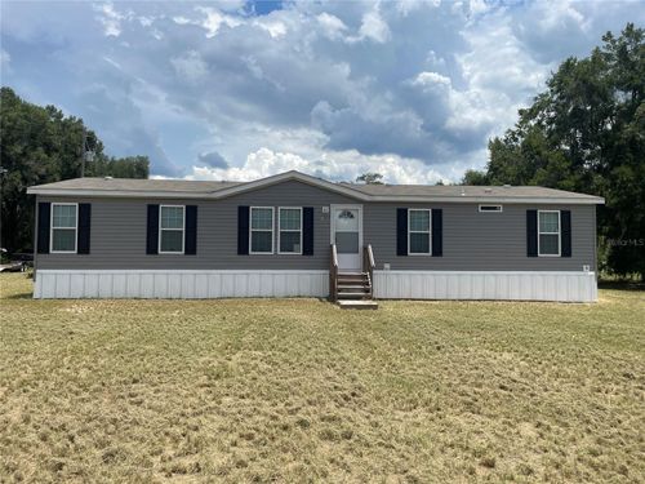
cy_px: 242
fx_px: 484
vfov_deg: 53.1
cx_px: 322
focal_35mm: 26
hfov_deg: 67.3
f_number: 1.6
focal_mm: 4.2
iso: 32
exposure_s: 1/4831
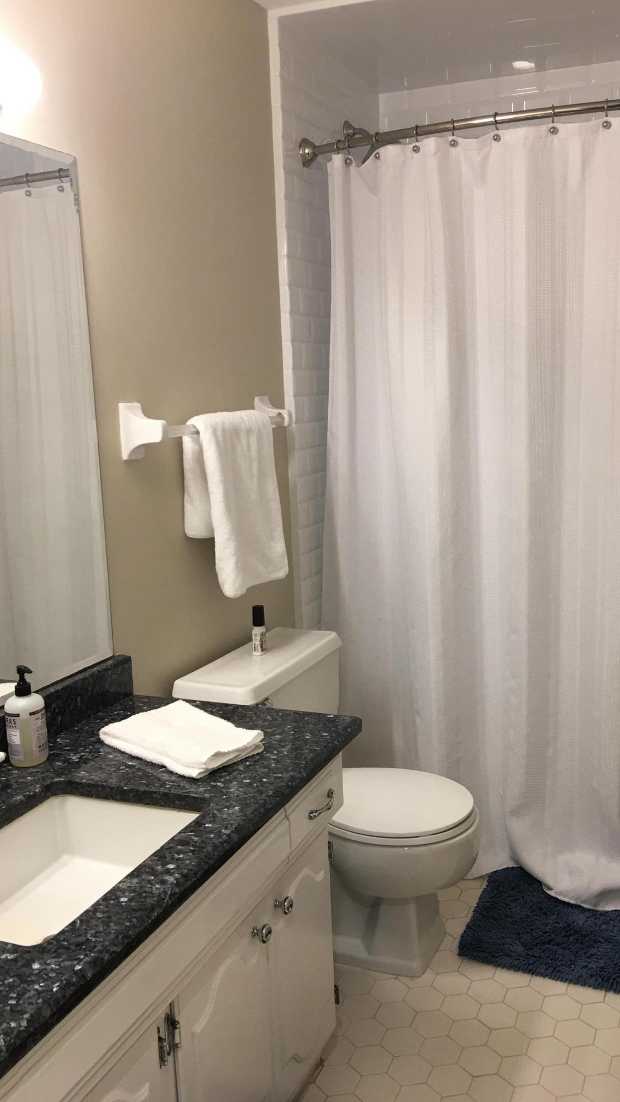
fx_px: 935
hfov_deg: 36.5
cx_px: 373
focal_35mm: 32
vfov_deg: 61.0
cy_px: 554
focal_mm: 4.15
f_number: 2.2
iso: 25
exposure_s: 1/15
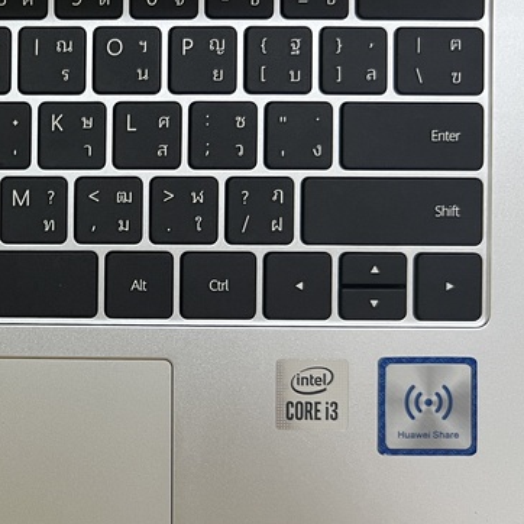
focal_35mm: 64
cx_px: -59
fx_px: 1096
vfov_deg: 26.9
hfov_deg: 24.9
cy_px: 287
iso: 160
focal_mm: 5.7
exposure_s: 1/60
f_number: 1.5
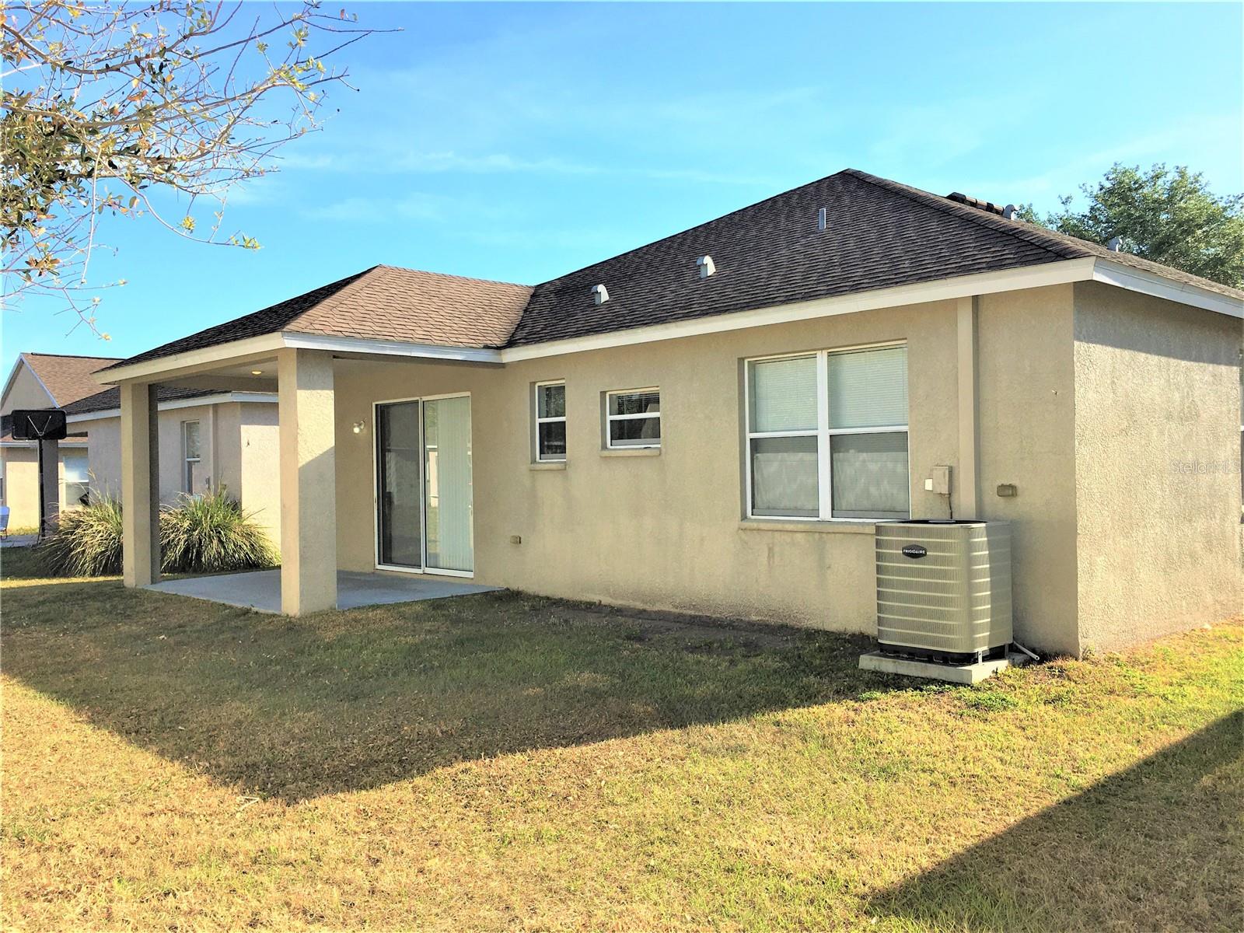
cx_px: 622
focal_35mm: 29
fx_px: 1042
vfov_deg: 48.2
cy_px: 466
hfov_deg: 61.7
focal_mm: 4.15
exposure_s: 1/1479
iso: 25
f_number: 2.2
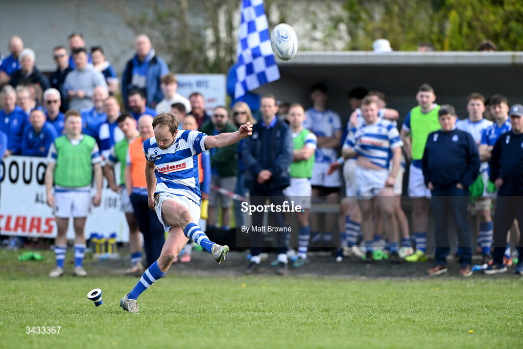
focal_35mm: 500
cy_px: 174
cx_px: 262
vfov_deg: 2.8
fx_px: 7264
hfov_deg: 4.1
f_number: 5
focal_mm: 500
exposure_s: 1/2500
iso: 1000
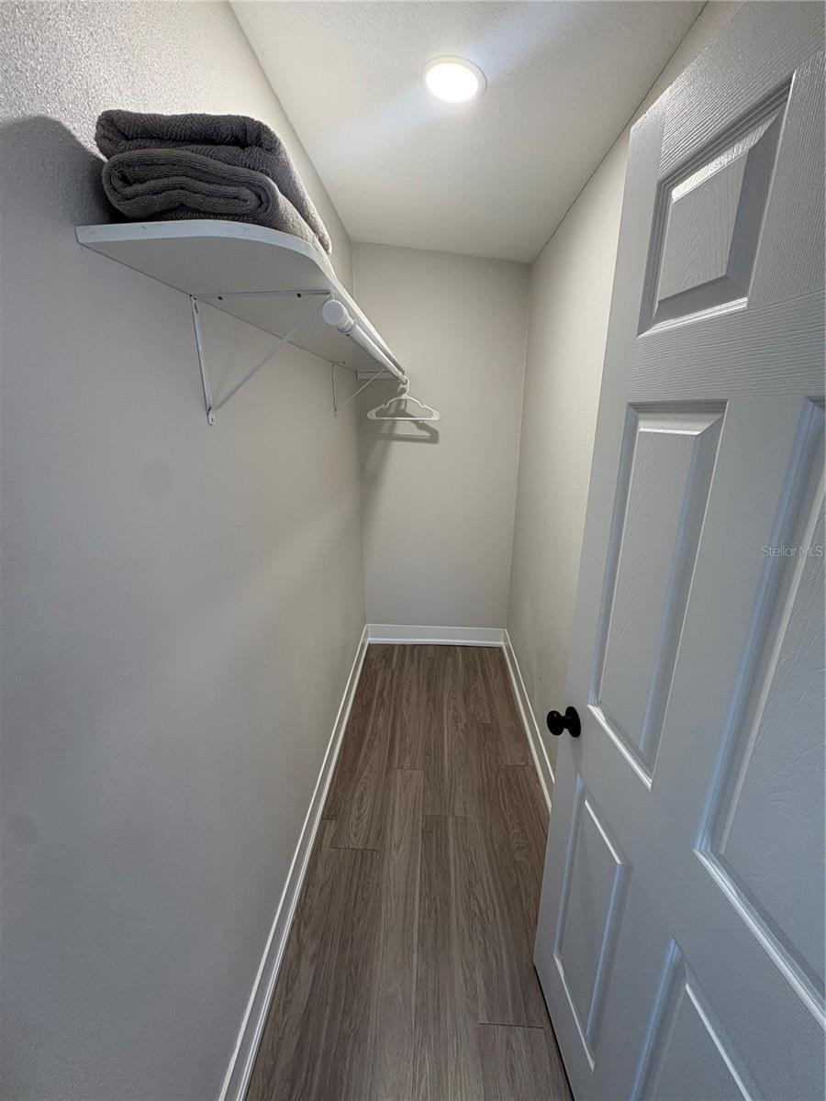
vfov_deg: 102.1
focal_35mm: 14
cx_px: 413
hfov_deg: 85.7
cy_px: 550
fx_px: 445
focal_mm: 2.22
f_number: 2.2
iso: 125
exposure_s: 1/60
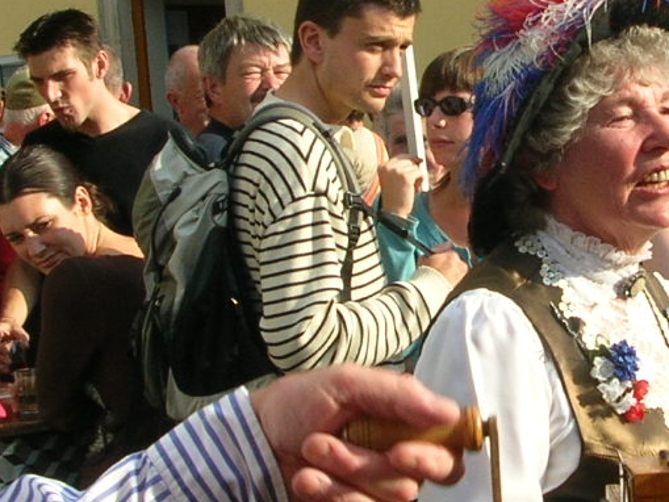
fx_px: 2126
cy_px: 183
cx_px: 634
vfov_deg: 13.5
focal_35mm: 110
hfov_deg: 17.5
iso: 50
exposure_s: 1/170
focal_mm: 5.8
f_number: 5.6
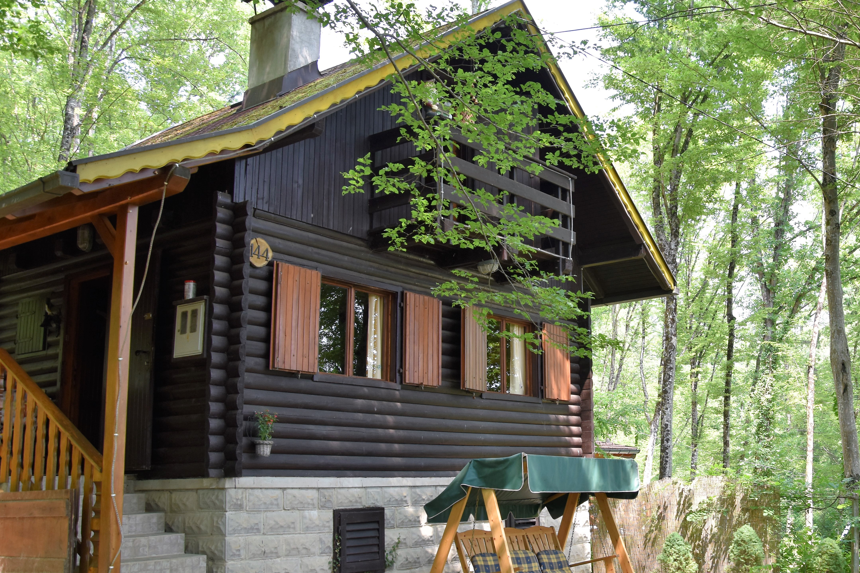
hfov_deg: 27.6
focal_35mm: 73
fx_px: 1736
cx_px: 590
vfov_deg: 18.7
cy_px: 317
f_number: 6.3
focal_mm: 35
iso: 400
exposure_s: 1/160
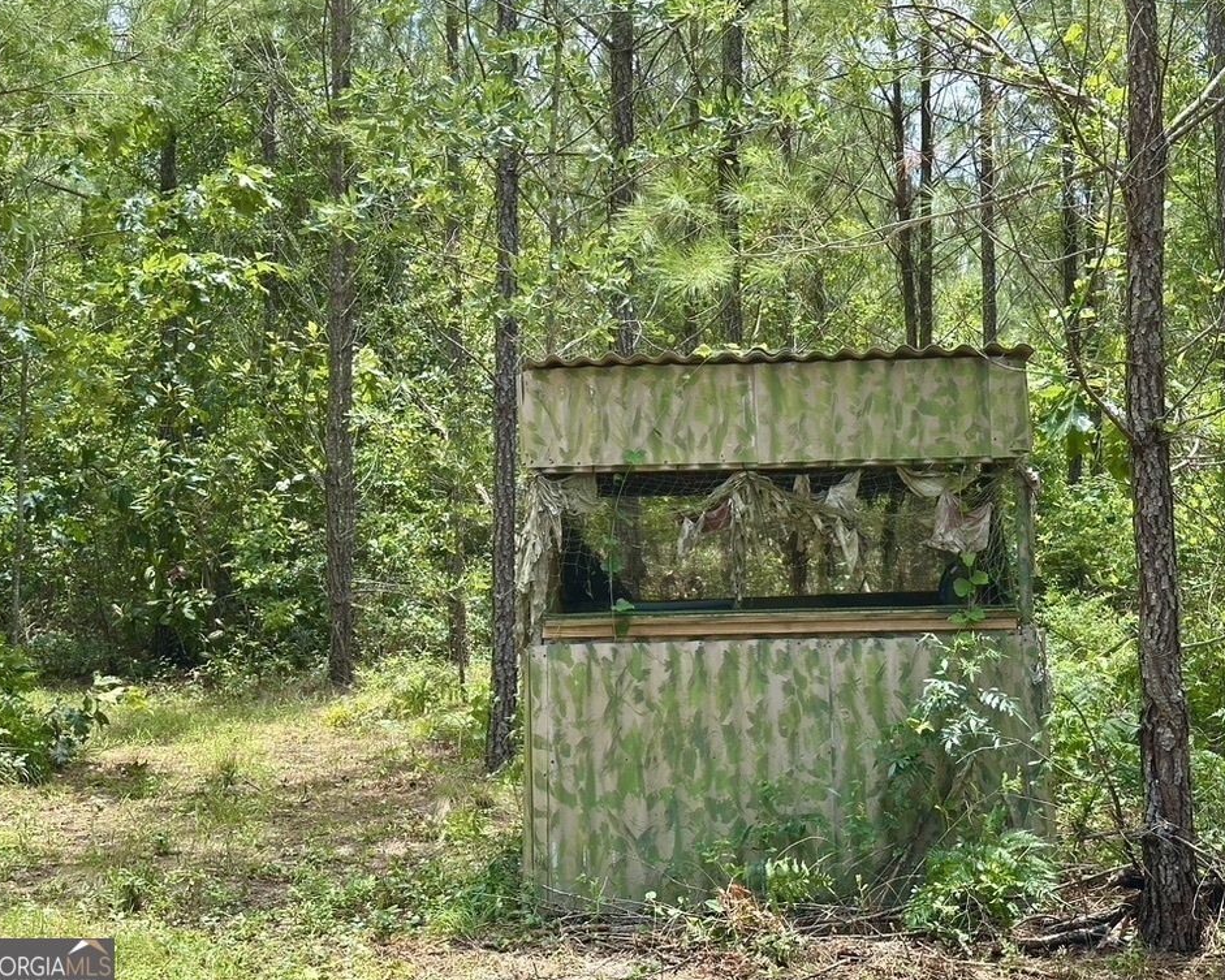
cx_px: 633
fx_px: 1849
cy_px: 488
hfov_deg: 36.6
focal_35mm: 51
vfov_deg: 29.7
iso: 64
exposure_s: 1/734
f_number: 1.78
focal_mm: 6.86
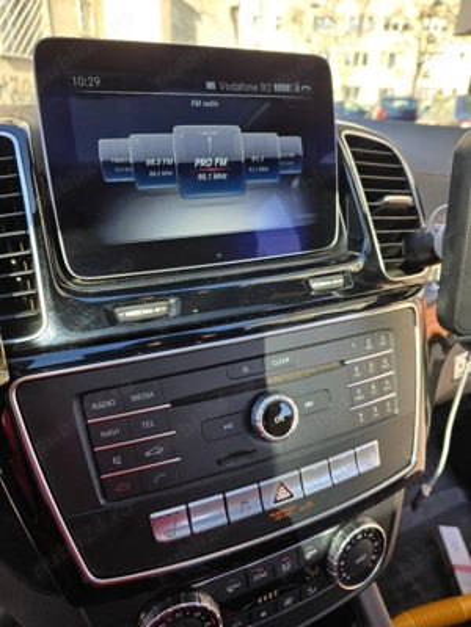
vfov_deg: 73.9
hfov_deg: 58.9
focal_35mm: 23
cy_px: 314
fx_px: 417
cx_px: 236
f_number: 1.7
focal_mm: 6.3
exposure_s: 1/101
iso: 12
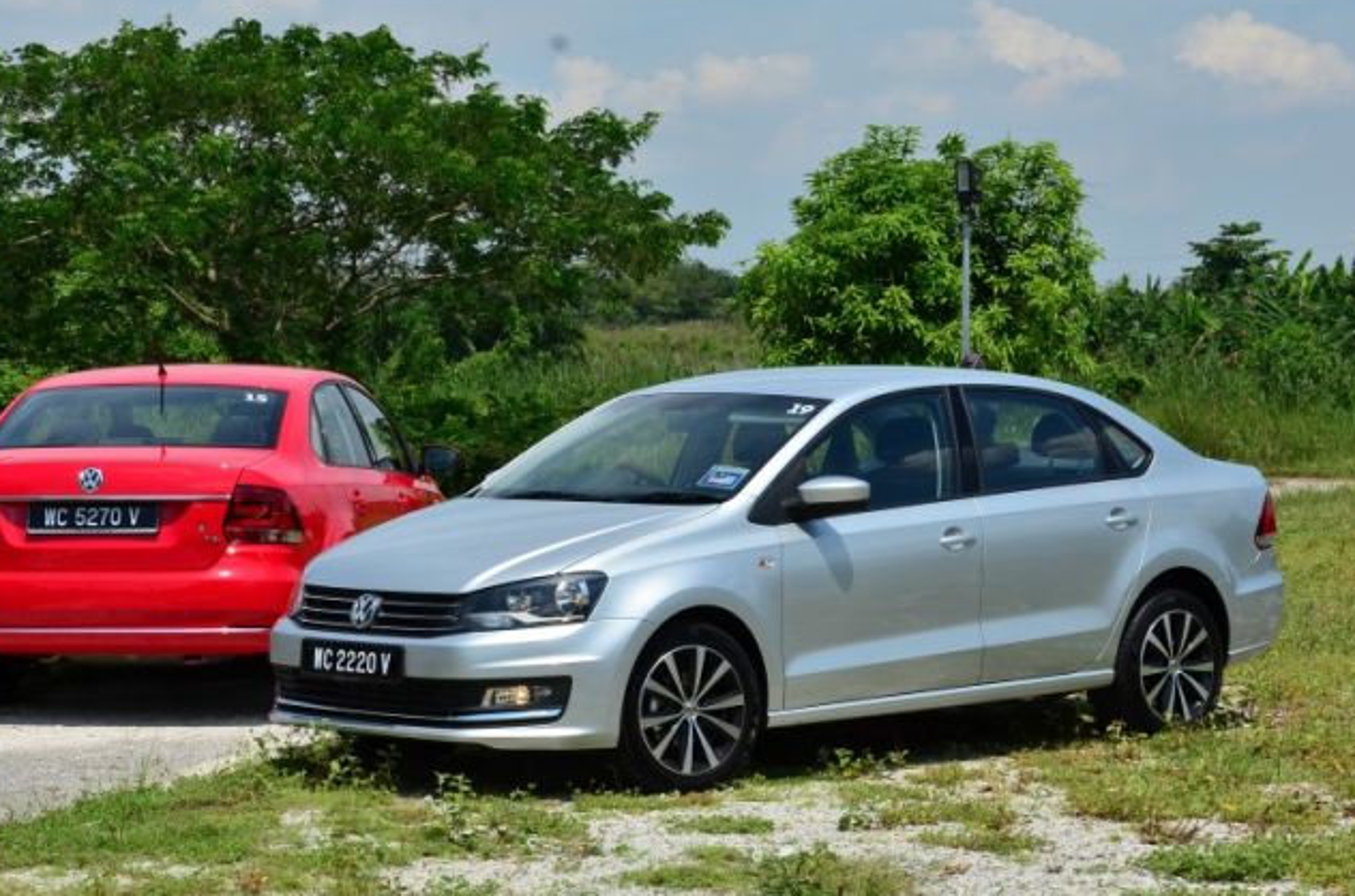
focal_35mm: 95
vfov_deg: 14.3
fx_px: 3567
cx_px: 562
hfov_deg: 21.5
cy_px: 555
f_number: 14
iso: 400
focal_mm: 50
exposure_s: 1/800
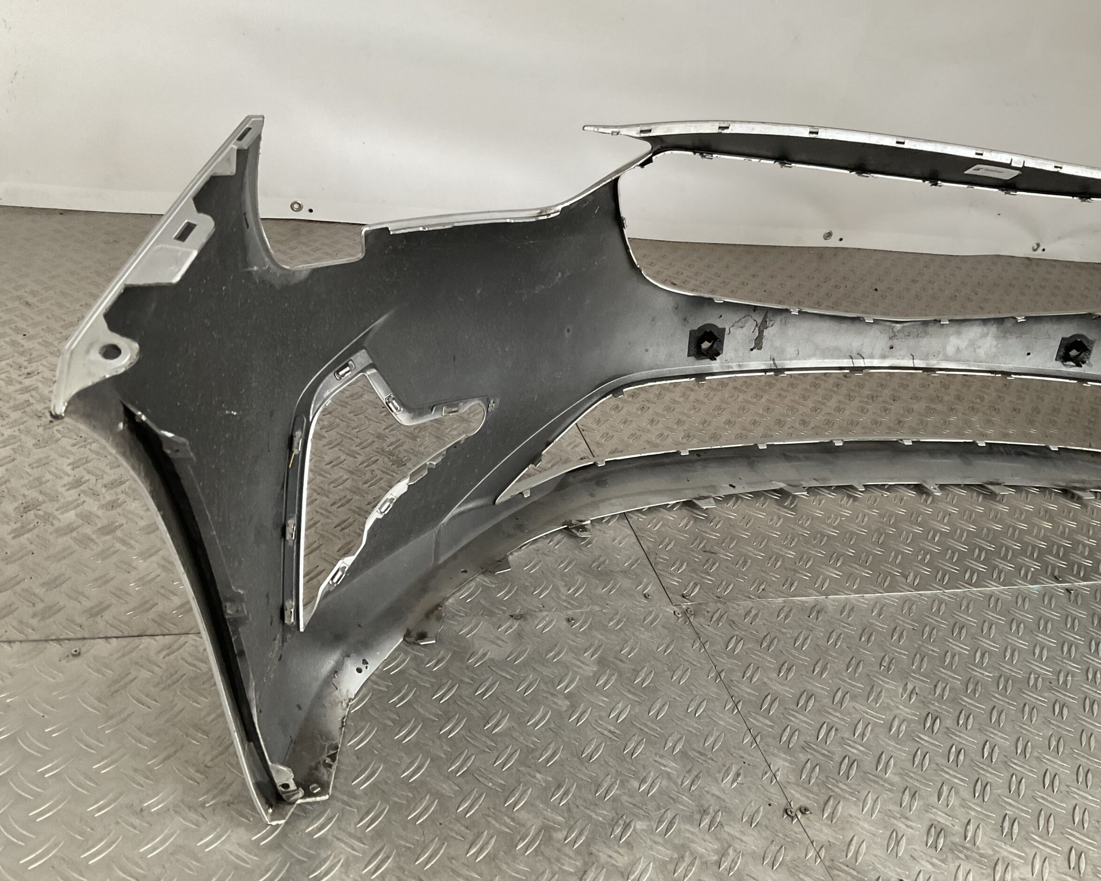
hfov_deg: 57.2
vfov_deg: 47.1
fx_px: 1010
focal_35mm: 31
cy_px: 447
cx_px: 549
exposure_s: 1/50
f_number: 1.8
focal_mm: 3
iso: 100
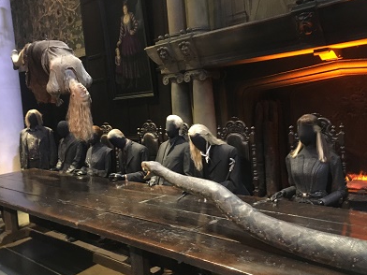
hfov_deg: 50.1
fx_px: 392
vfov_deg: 38.6
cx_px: 177
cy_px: 126
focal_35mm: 37
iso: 400
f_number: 2.2
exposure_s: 1/17
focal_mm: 4.15
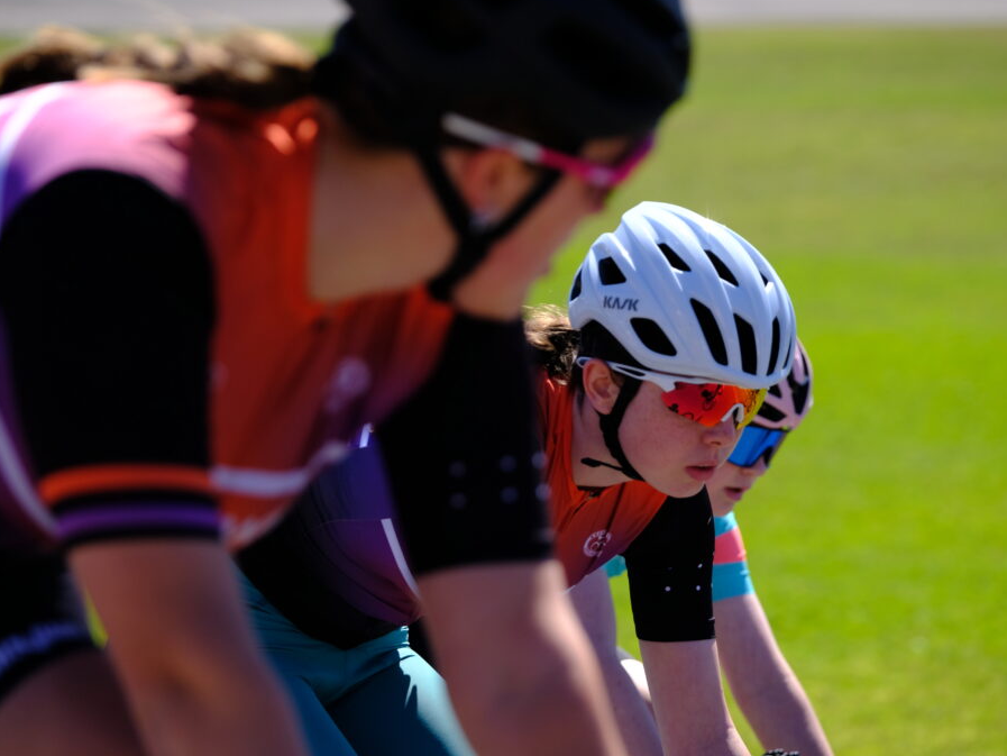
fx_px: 6197
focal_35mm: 213
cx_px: 535
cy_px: 376
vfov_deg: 7.0
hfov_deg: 9.3
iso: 400
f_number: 4
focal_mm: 129.2
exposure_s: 1/2000
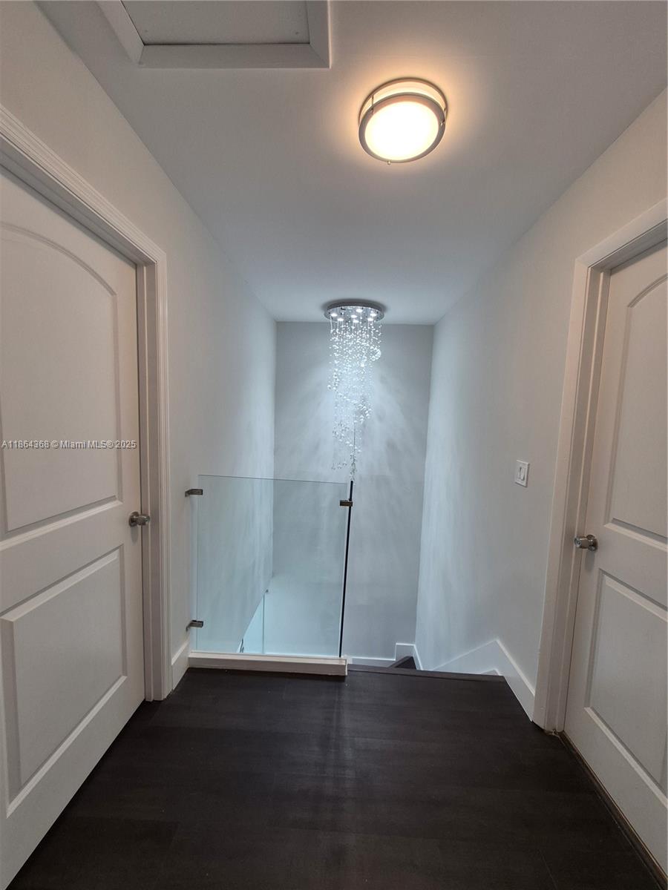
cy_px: 445
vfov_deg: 106.2
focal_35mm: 13
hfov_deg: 89.9
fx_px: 334
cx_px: 334
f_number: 2.2
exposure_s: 1/60
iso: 64
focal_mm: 1.74
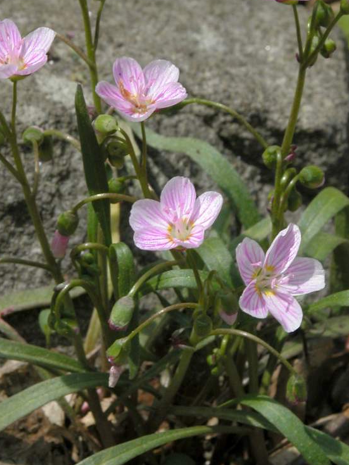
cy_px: 234
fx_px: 3466
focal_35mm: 258
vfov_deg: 7.7
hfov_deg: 5.8
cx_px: 156
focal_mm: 37.7
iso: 100
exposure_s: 1/323
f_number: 7.8
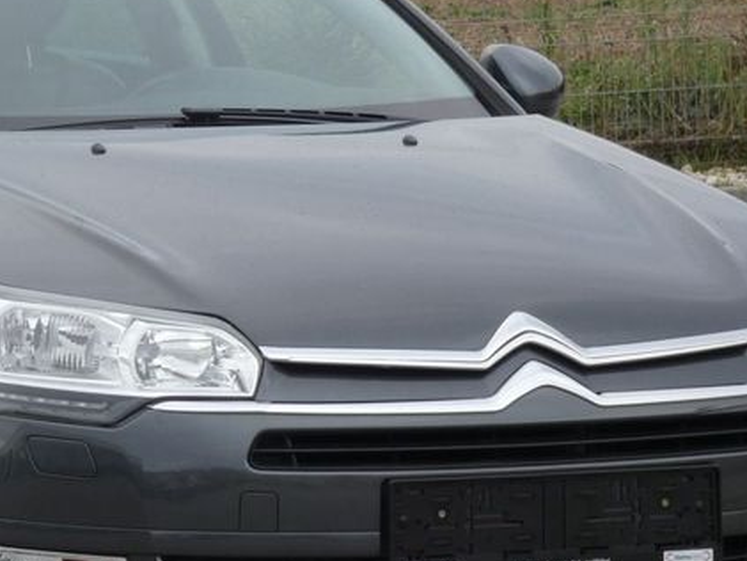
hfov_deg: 8.5
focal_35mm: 231
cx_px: 55
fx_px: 4986
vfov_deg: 6.4
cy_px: 288
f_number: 5.6
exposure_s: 1/80
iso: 100
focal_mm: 17.1
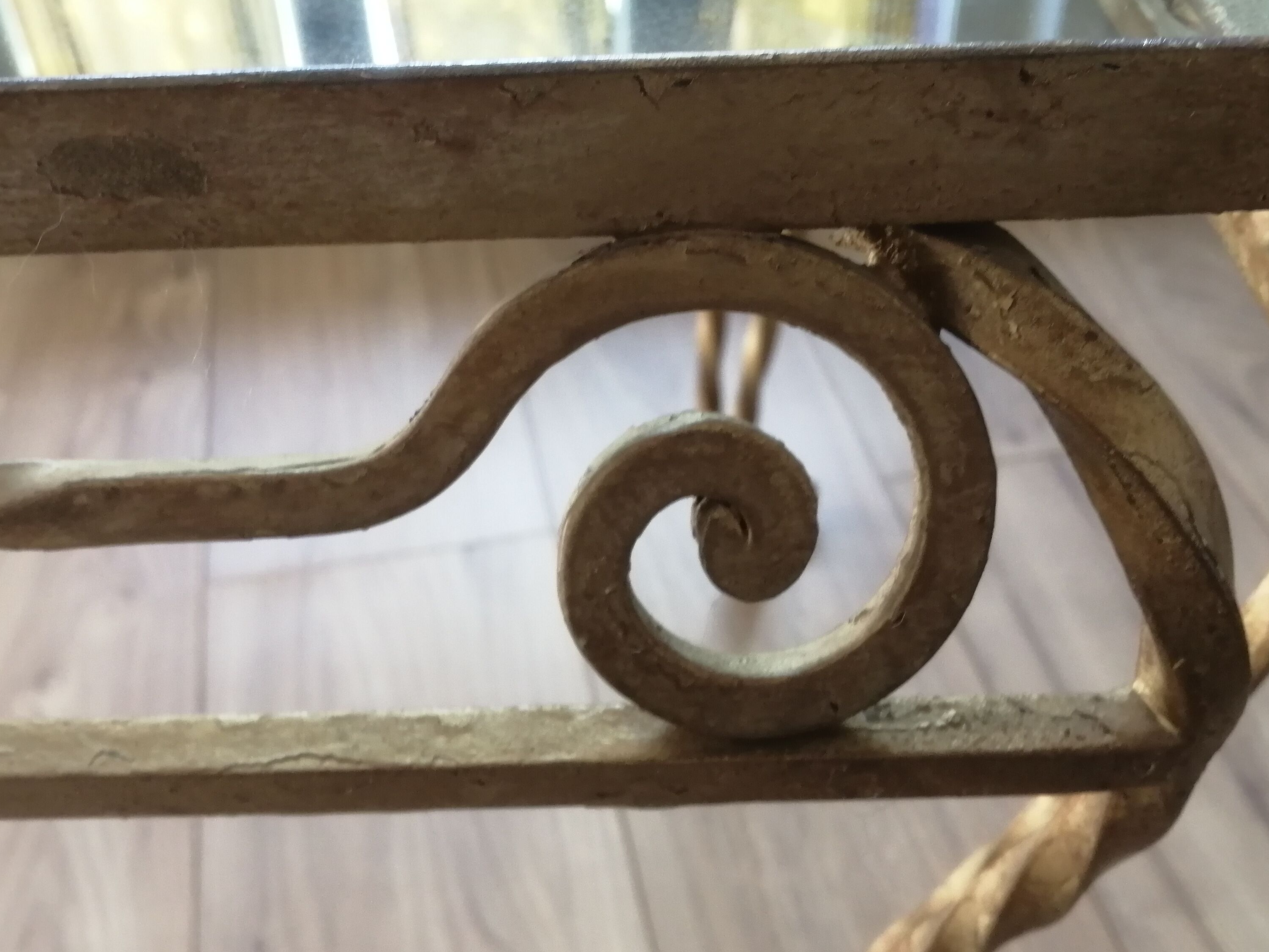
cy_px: 516
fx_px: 1320
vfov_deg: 39.6
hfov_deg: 51.4
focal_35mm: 36
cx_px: 629
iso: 200
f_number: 1.8
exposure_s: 1/33.3
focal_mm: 3.62
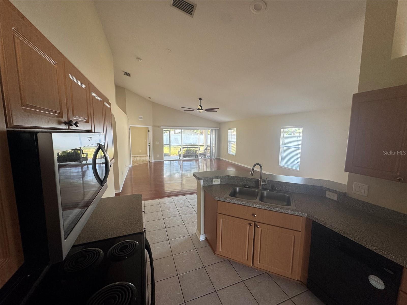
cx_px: 204
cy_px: 152
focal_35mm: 14
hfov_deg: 102.1
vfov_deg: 85.7
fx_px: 165
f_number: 2.2
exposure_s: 1/99
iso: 160
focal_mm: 2.22
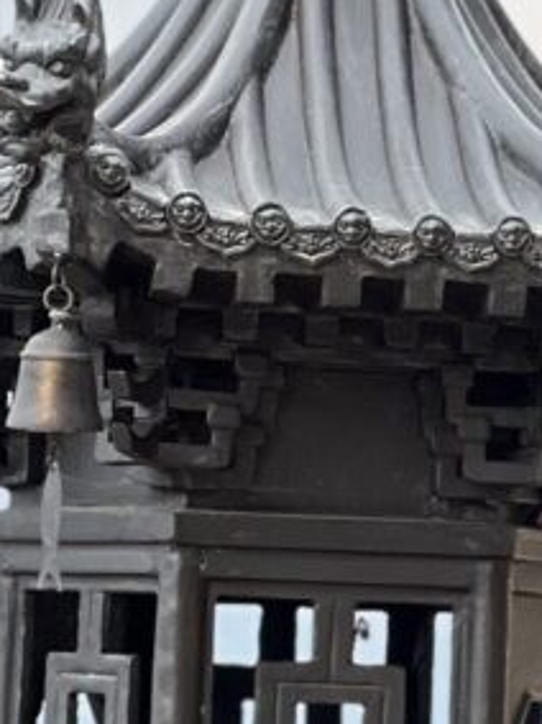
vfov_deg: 7.0
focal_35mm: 279
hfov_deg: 5.3
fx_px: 5829
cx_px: 711
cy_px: 877
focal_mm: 9
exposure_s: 1/121
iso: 32
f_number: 2.8
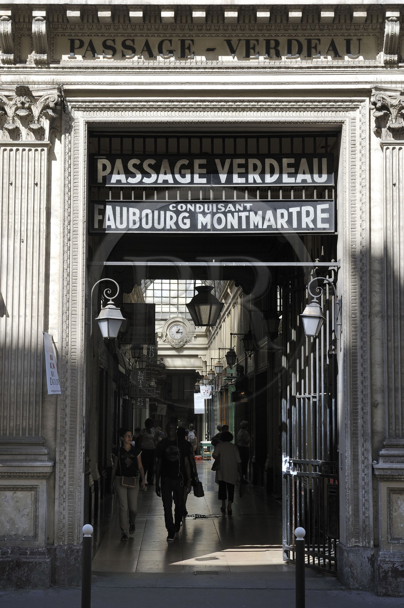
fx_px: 1180
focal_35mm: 70
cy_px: 304
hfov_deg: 19.4
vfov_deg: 28.9
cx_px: 202
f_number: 11
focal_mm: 70
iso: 200
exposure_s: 1/160
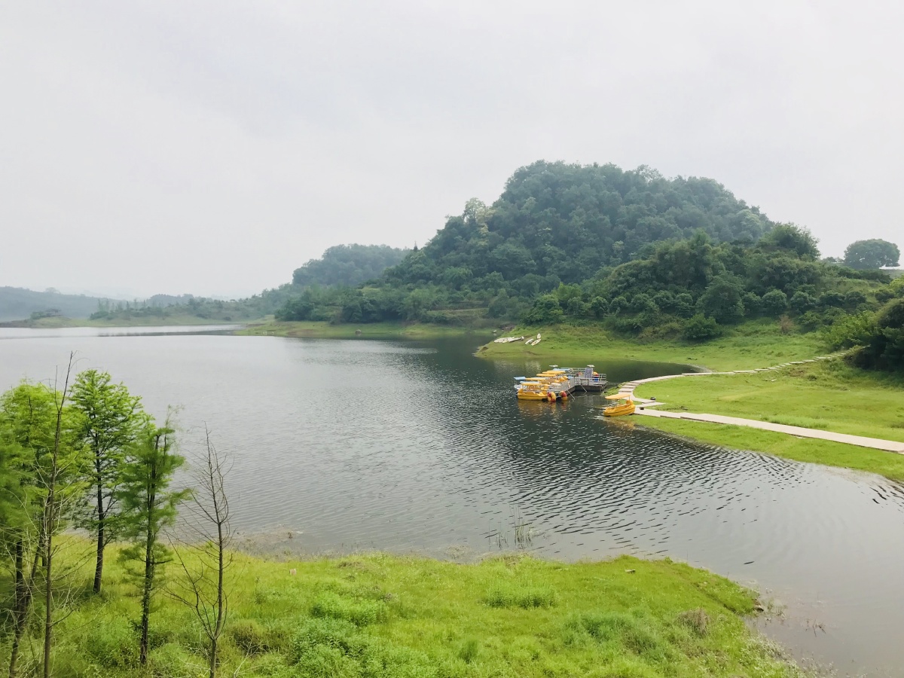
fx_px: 731
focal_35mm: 28
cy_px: 339
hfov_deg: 63.4
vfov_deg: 49.7
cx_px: 452
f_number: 1.8
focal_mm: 3.99
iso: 20
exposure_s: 1/2083
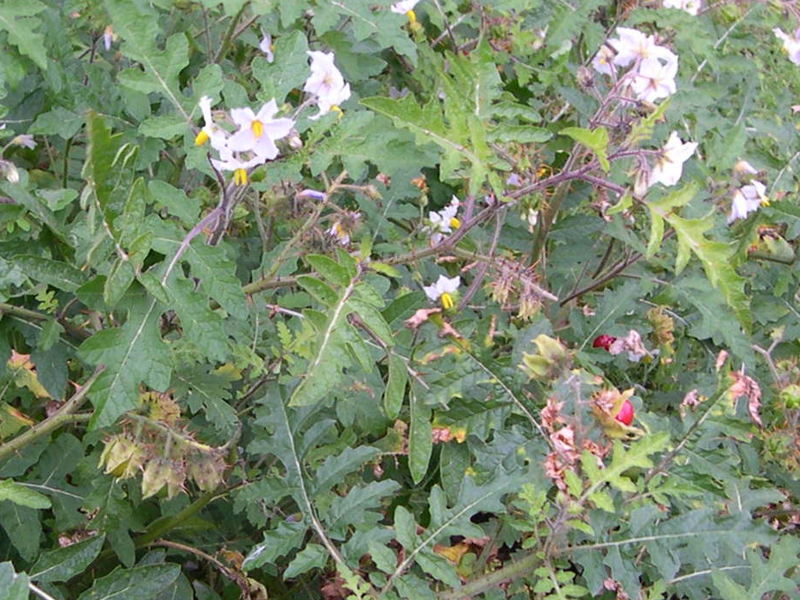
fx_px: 1895
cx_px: 38
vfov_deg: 17.9
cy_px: 428
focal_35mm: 82
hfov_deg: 23.1
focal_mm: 8
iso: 100
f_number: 2.8
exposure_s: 1/79
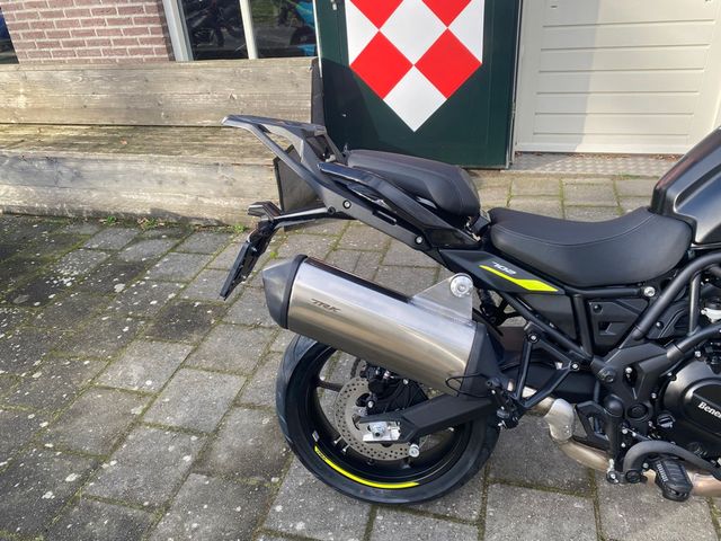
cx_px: 360
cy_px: 270
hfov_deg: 67.3
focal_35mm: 26
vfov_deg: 53.1
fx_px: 542
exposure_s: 1/312
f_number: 1.8
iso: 32
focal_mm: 4.25
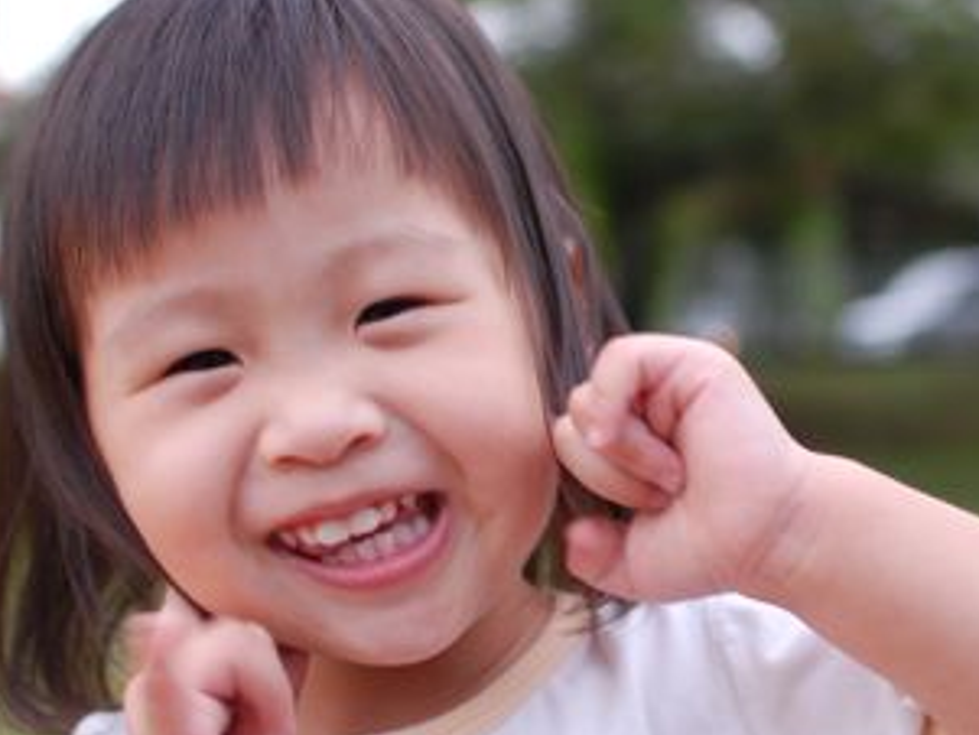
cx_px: 667
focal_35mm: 84
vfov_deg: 17.6
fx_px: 2371
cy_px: 371
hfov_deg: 23.2
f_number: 3.2
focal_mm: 35
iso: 400
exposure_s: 1/40
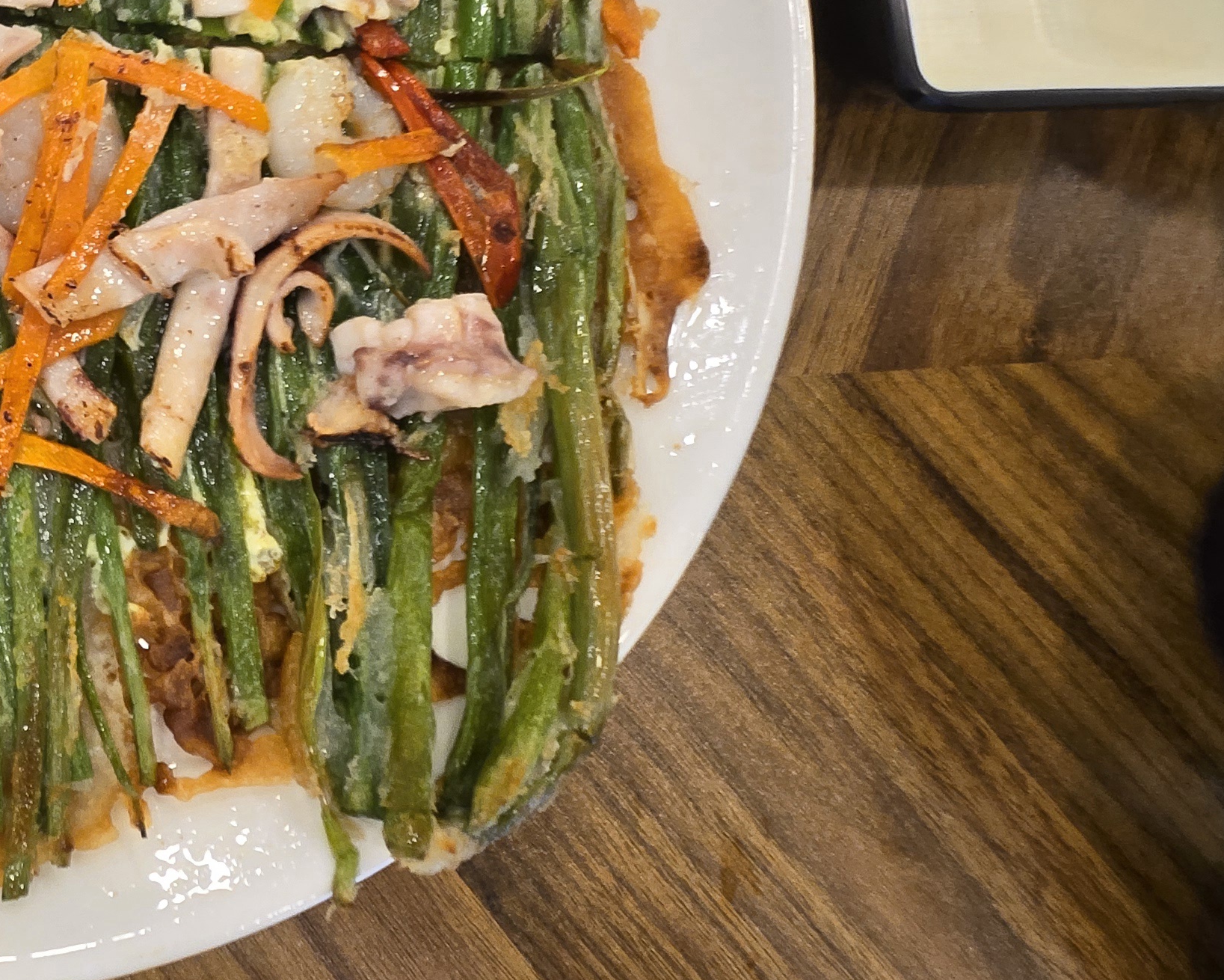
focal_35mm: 31
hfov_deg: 43.6
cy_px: 135
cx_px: -135
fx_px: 1123
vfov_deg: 43.8
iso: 100
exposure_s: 1/60.2
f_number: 2.2
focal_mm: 1.7
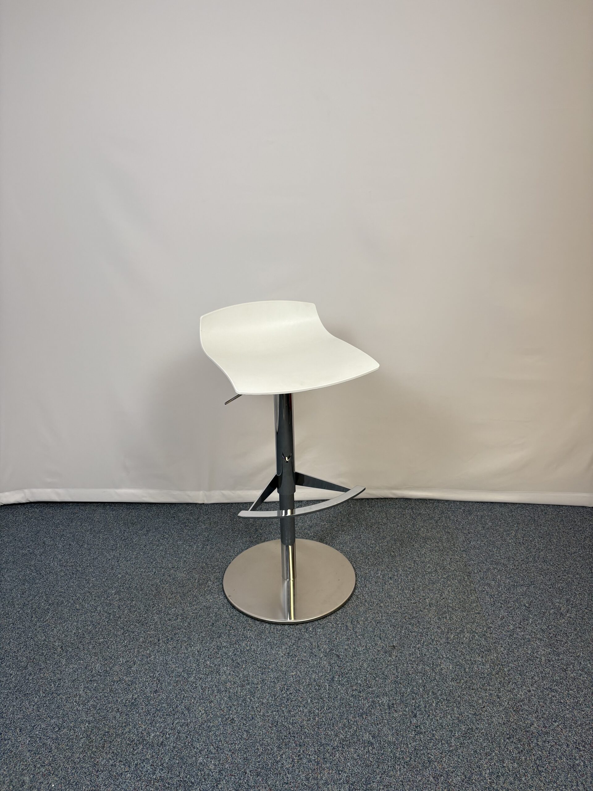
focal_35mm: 26
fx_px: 594
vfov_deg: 67.3
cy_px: 396
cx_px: 296
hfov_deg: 53.1
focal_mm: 5.96
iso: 80
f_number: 1.6
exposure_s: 1/122
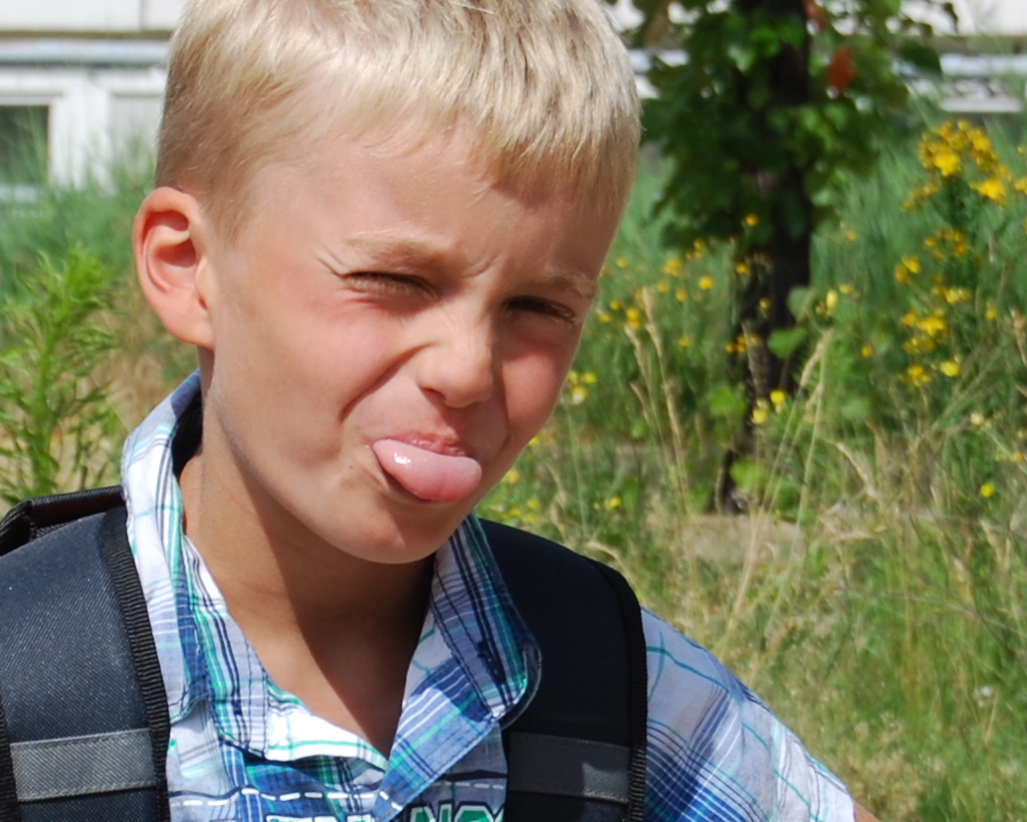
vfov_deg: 5.3
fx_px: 8839
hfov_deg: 6.6
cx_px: 352
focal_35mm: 291
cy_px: 718
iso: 100
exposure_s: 1/320
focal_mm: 55
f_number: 9
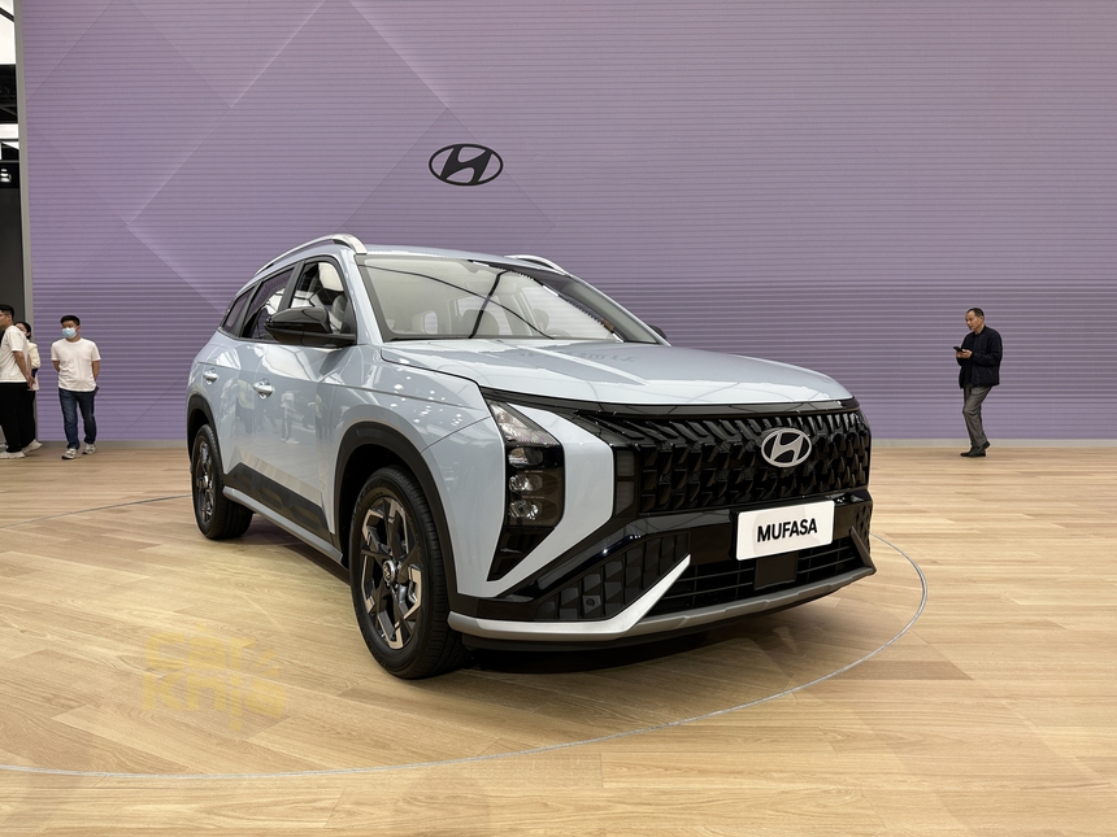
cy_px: 418
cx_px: 558
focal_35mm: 24
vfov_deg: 56.8
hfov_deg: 71.6
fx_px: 774
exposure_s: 1/999
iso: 80
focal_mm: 6.86
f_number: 1.78
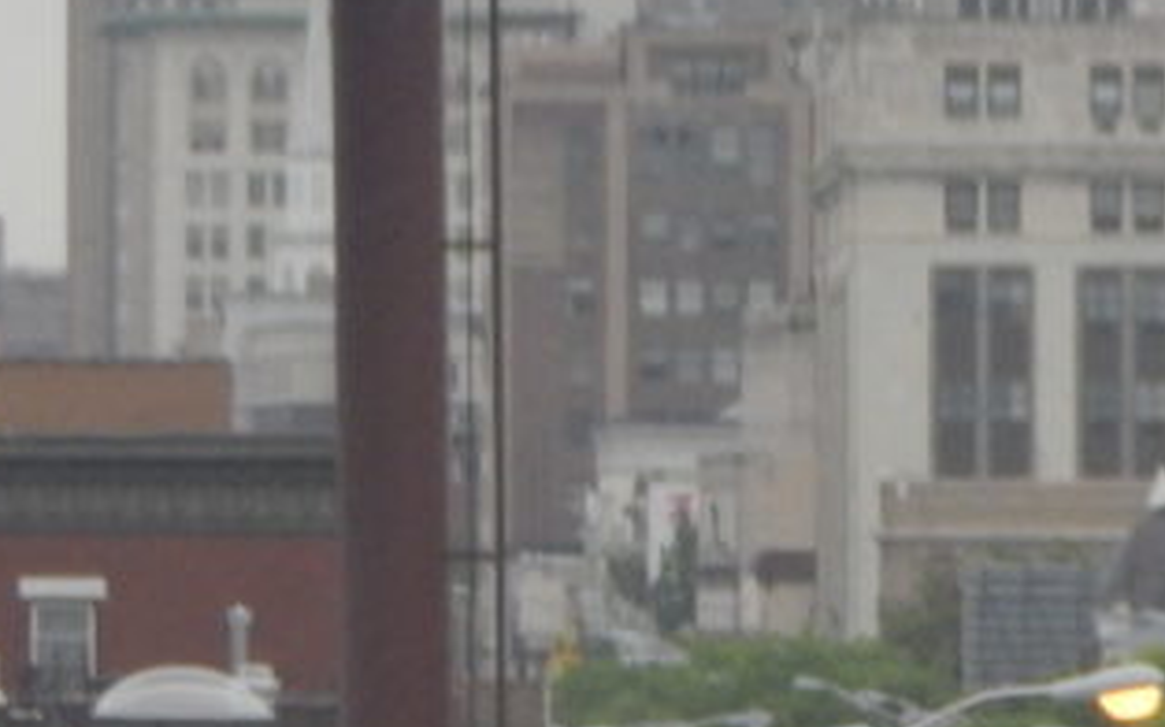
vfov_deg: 1.2
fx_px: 34913
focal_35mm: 1100
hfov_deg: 1.9
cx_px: 1017
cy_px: 156
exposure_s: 1/200
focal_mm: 56.5
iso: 400
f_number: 5.7
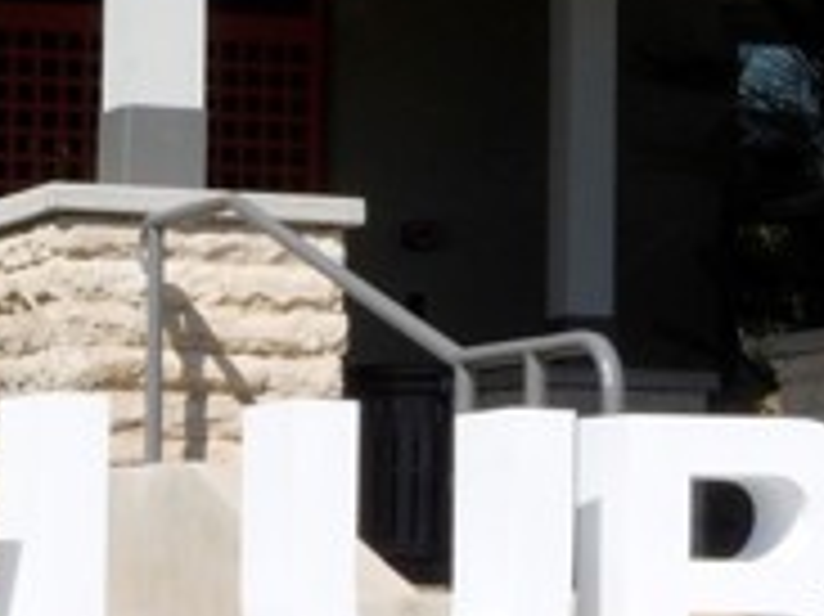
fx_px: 1332
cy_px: 580
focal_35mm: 56
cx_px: -140
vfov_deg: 25.1
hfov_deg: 29.9
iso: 200
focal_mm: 8
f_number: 8
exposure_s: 1/1.67
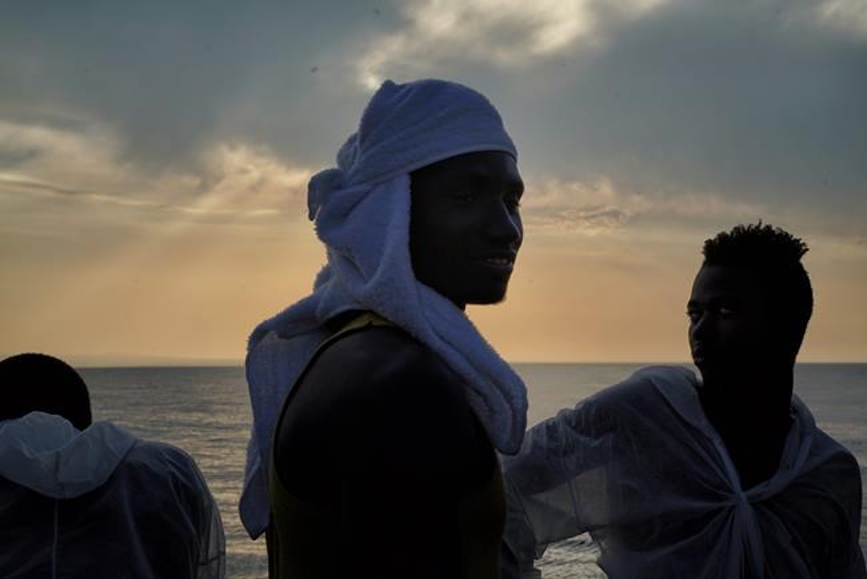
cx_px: 434
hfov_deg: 33.4
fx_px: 1446
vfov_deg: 22.6
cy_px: 290
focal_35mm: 60
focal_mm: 60
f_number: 14
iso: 100
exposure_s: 1/200
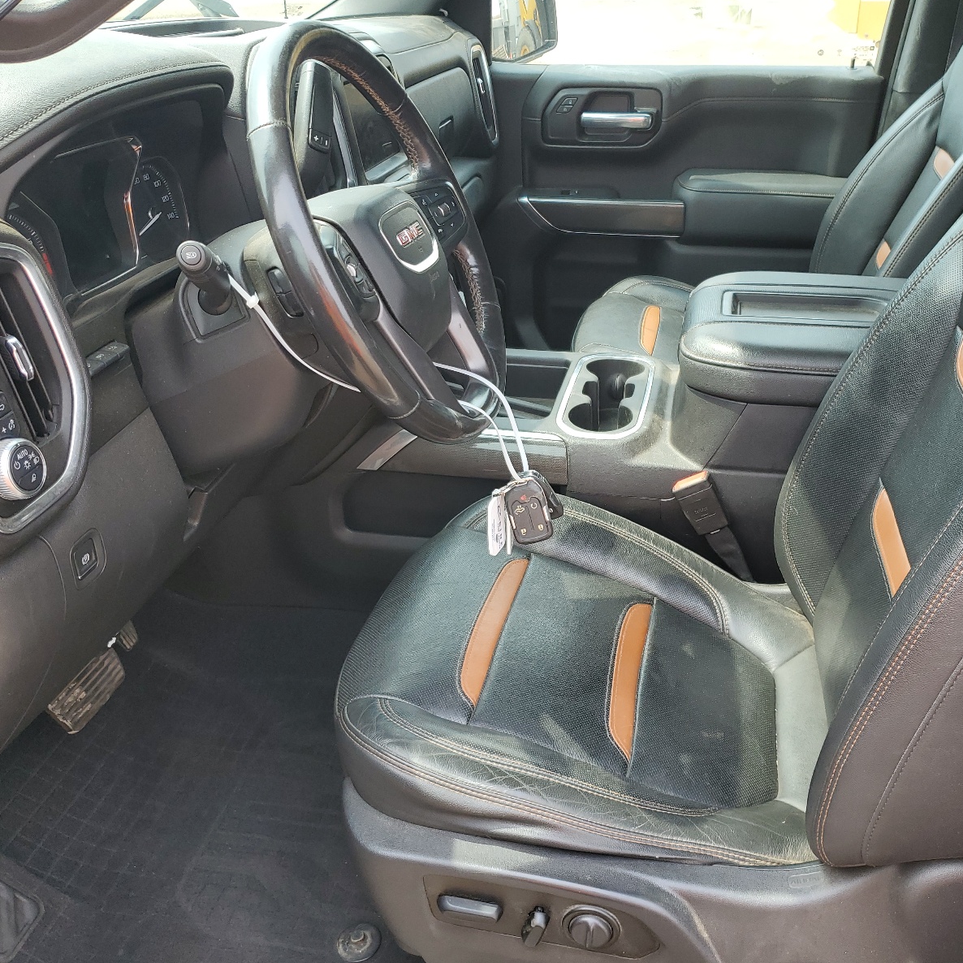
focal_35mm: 31
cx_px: 559
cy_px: 481
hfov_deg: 52.3
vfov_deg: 52.5
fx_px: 976
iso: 50
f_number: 1.5
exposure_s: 1/357
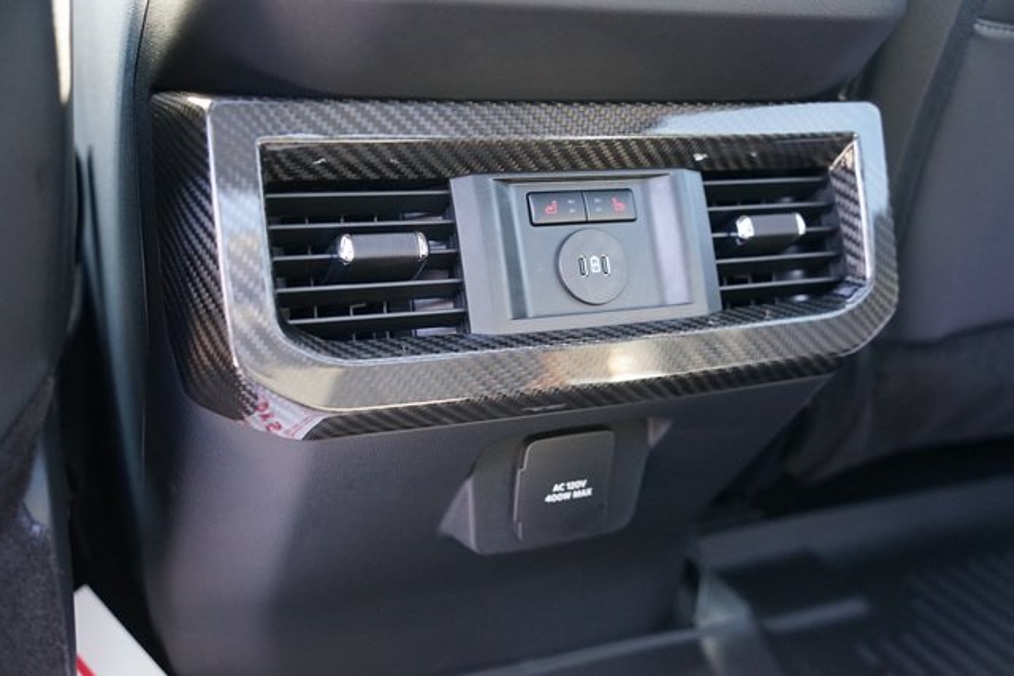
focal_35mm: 37
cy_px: 338
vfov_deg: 36.0
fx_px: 1042
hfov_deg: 51.9
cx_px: 507
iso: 3200
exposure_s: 1/160
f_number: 3.2
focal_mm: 37
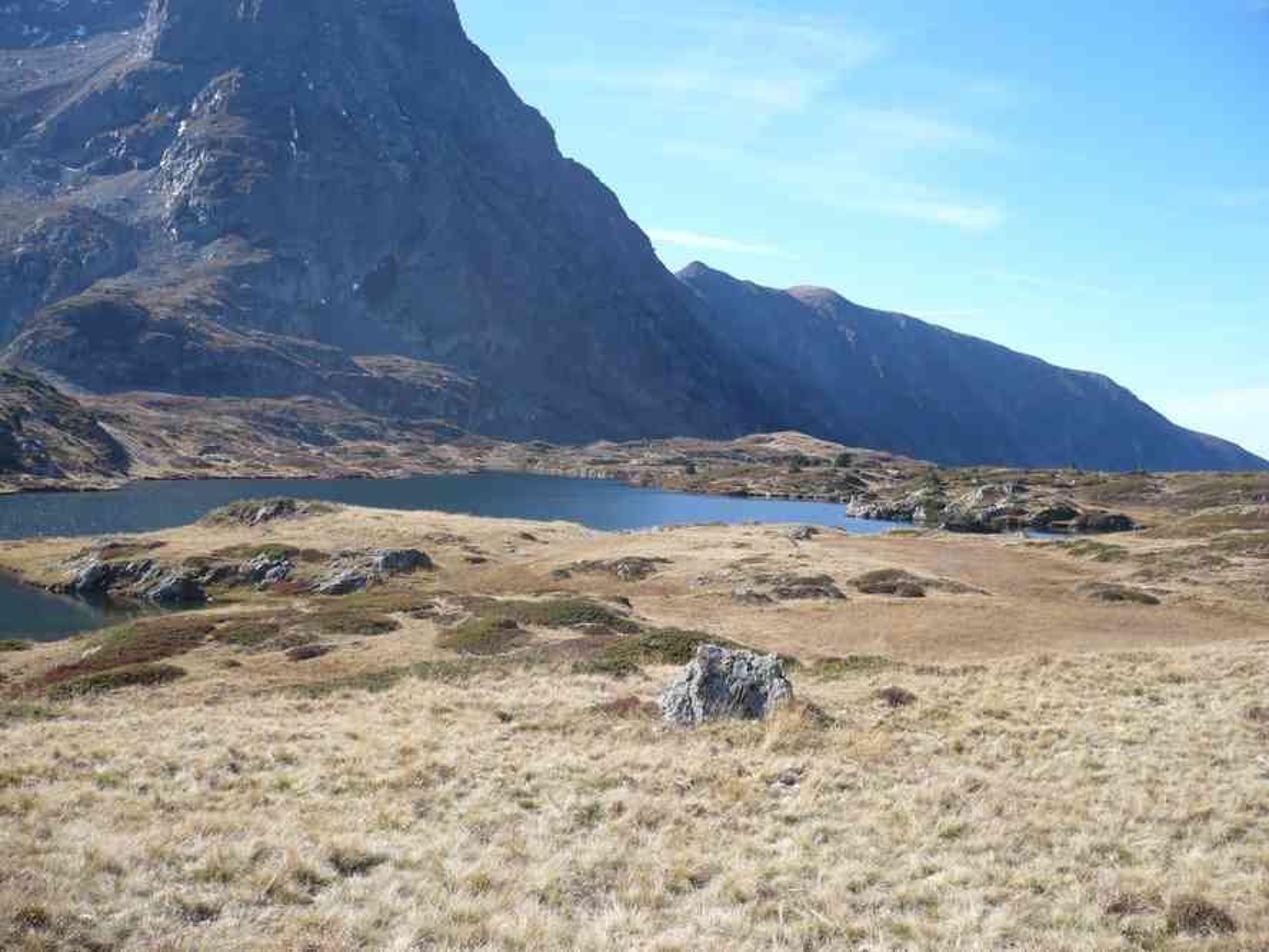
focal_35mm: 35
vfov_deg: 40.7
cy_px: 476
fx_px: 1283
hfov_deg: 52.6
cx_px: 634
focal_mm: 5.8
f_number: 2.8
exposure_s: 1/800
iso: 100
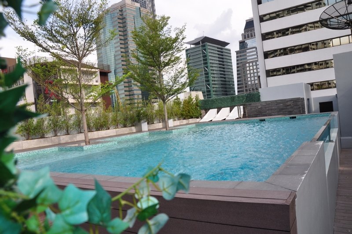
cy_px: 117
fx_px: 264
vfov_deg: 47.8
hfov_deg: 67.5
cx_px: 176
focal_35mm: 27
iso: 250
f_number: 10
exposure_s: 1/250
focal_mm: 18
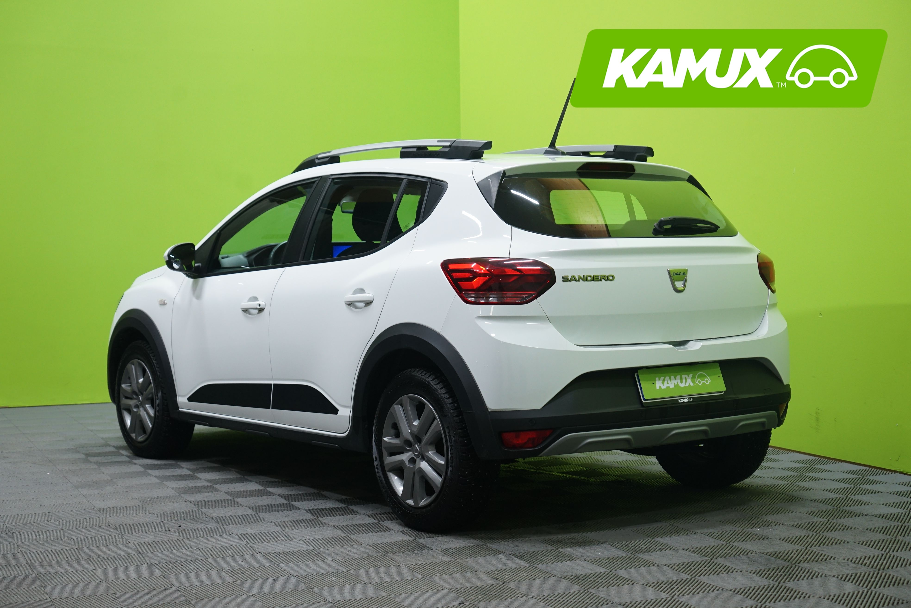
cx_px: 456
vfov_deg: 24.2
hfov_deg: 35.6
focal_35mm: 56
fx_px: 1417
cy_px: 304
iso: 800
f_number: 4.5
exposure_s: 1/20
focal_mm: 56
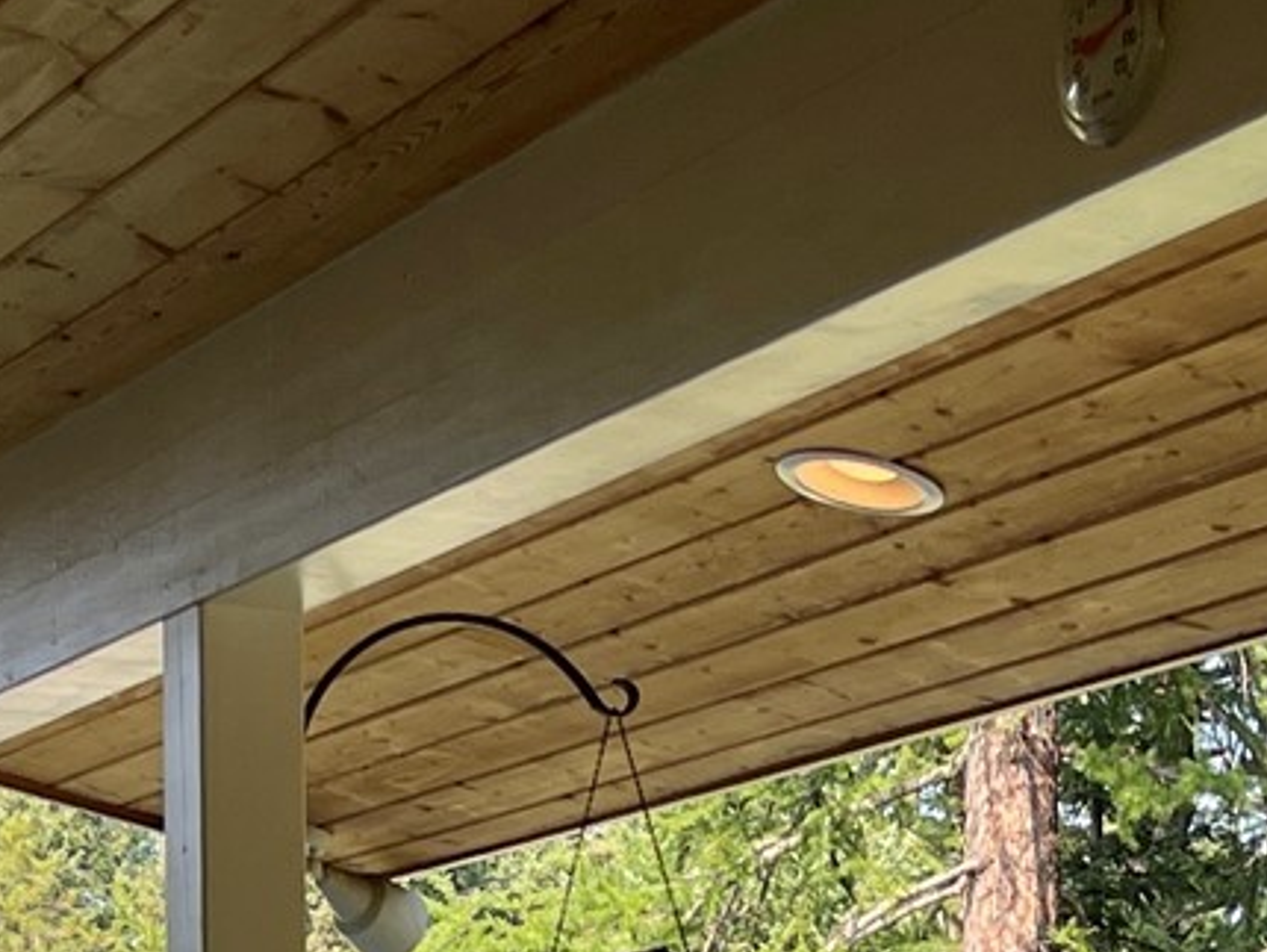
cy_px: 1830
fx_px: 4358
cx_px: 687
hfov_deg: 16.5
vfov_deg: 11.4
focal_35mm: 119
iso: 32
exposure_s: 1/894
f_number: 1.6
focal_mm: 5.1
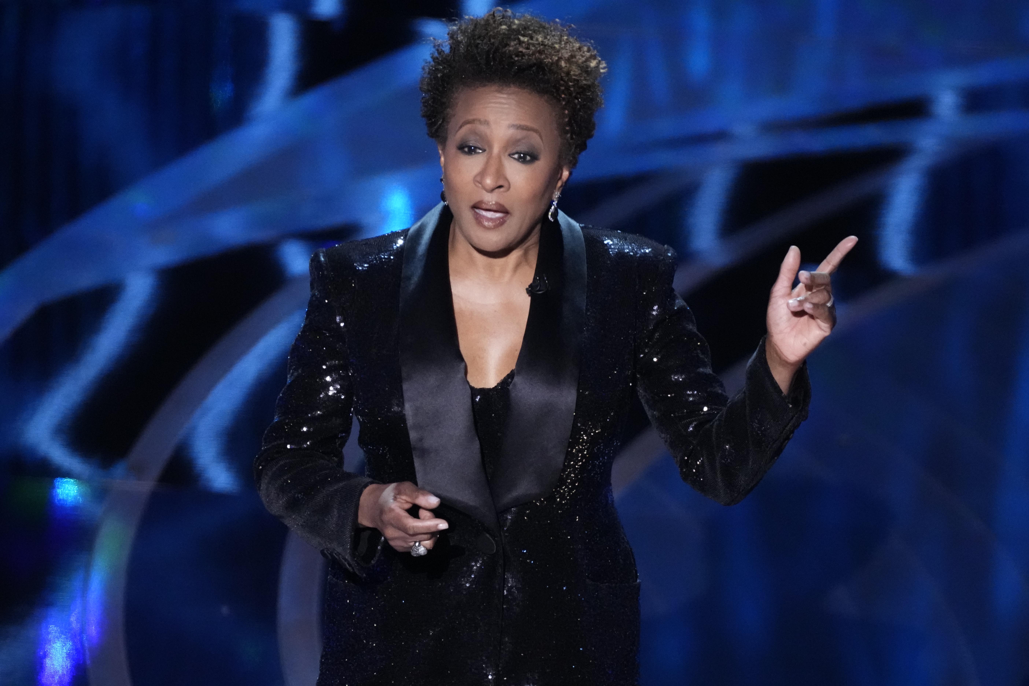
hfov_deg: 2.3
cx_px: 514
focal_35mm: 900
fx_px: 25723
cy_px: 343
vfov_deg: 1.5
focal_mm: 600
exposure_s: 1/400
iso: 8000
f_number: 4
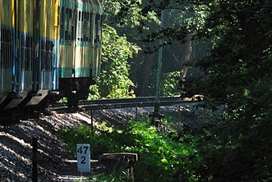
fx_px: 3860
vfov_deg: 2.7
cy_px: -58
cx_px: -24
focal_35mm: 510
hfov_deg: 4.0
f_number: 6.3
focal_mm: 110
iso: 200
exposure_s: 1/400
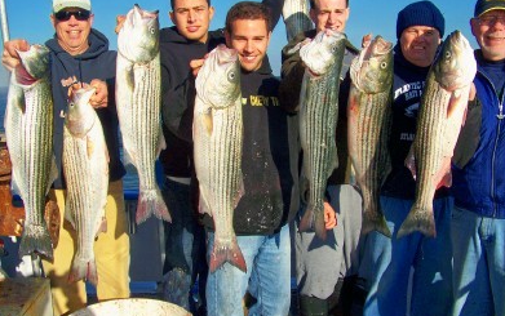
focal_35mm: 39
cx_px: 249
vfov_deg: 32.8
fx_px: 537
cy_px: 156
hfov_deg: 50.4
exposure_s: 1/500
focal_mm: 5.85
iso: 64
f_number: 4
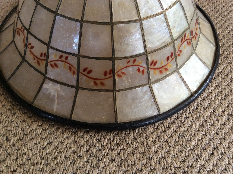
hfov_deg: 56.9
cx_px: 116
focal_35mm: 32
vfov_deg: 44.1
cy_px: 87
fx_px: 215
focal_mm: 3.3
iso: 64
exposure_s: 1/25
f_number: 2.4
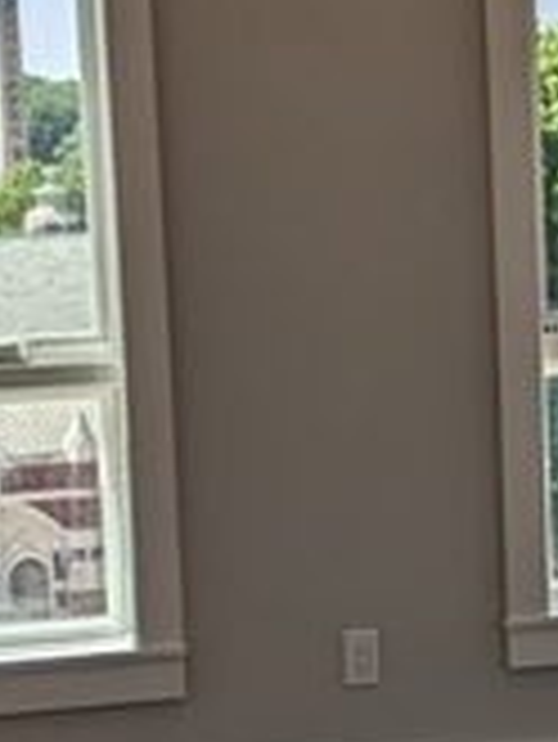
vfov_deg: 17.6
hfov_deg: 13.0
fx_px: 2404
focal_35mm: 112
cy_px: 405
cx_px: 634
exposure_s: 1/943
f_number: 1.85
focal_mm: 6.81
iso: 47
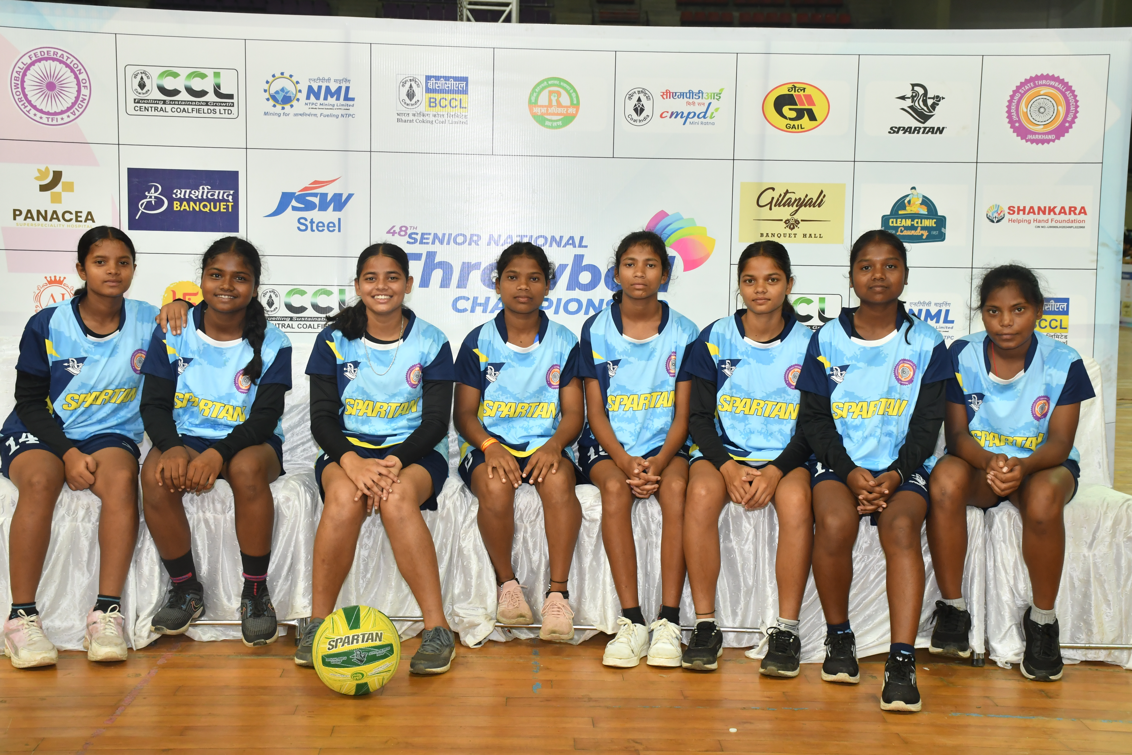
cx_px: 566
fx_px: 1635
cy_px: 378
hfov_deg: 38.2
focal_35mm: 52
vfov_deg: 26.0
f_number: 6.3
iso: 800
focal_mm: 35
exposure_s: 1/60
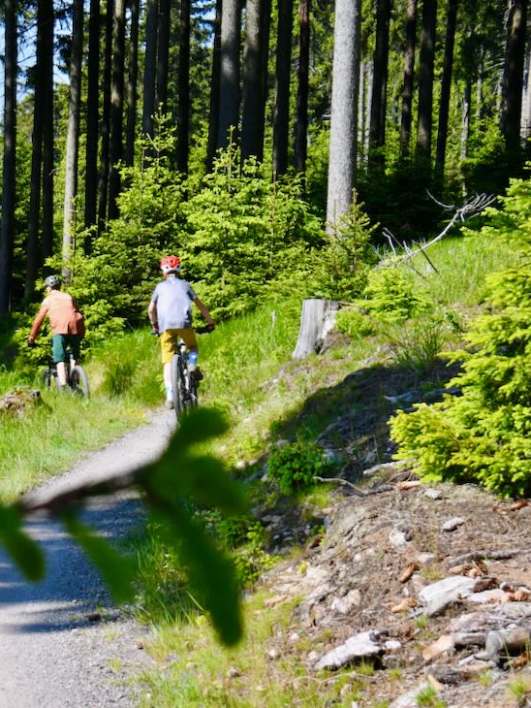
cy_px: 355
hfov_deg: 13.0
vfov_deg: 17.4
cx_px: 80
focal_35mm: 113
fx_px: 2310
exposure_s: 1/250
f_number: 8
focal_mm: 52
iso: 160
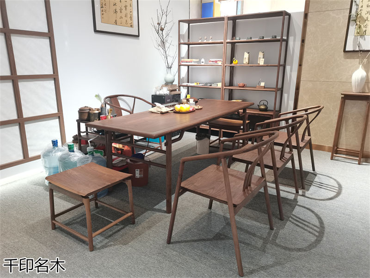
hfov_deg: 67.3
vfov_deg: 53.1
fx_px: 278
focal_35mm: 26
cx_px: 185
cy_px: 139
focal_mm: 5.58
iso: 250
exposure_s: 1/50
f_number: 1.8
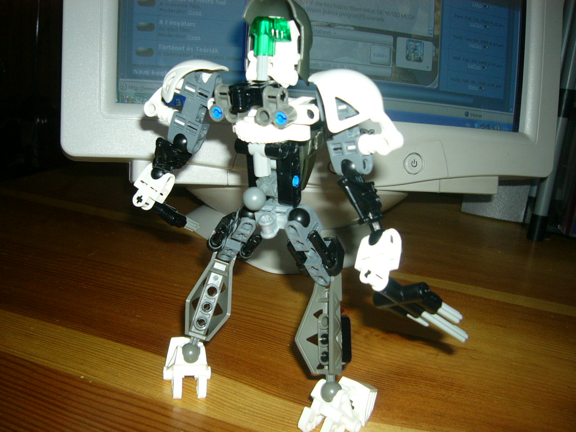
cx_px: 288
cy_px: 216
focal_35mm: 35
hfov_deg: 52.6
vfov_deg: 40.7
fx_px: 582
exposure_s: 1/60
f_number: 2.8
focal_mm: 5.8
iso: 100
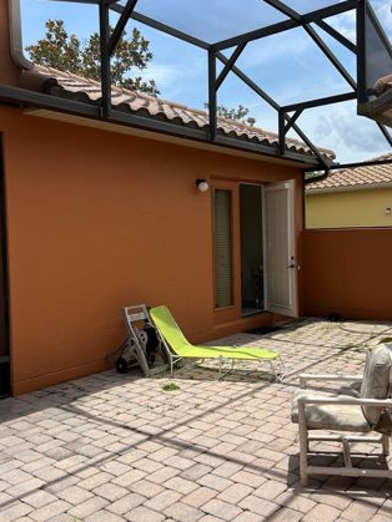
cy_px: 250
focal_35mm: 33
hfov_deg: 42.8
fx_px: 499
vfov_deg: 55.3
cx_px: 224
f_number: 1.5
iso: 50
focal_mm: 5.7
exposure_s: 1/2762
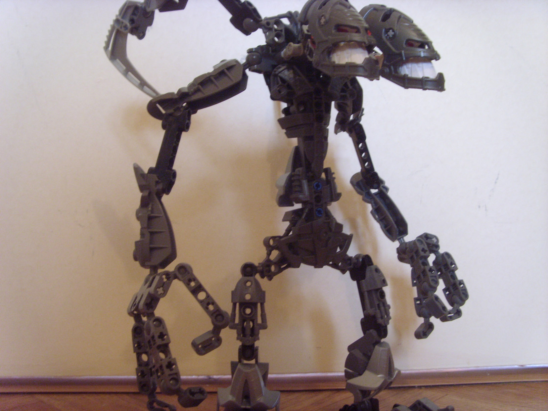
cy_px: 206
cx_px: 274
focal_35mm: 31
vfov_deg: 45.4
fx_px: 491
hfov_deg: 58.4
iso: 300
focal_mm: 6.3
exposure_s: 1/5
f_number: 3.5
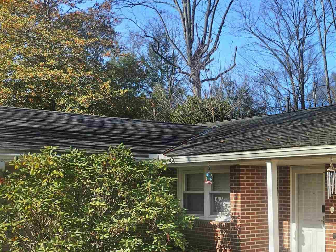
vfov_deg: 26.1
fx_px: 534
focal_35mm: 55
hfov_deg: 30.8
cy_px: 199
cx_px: 379
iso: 10
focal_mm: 6.3
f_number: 1.7
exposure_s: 1/807
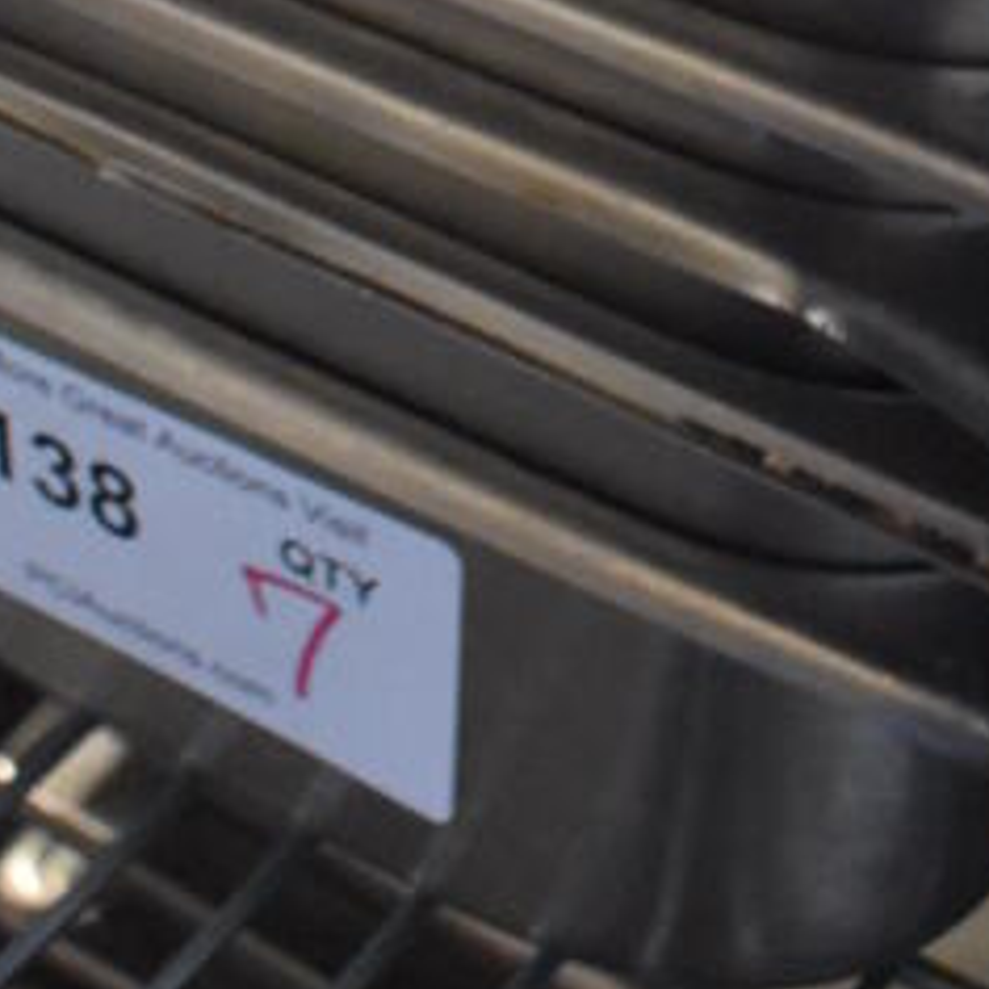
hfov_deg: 19.5
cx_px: 553
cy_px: -480
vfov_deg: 17.6
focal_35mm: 89
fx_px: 2877
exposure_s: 1/125
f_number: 3.5
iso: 5600
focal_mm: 18
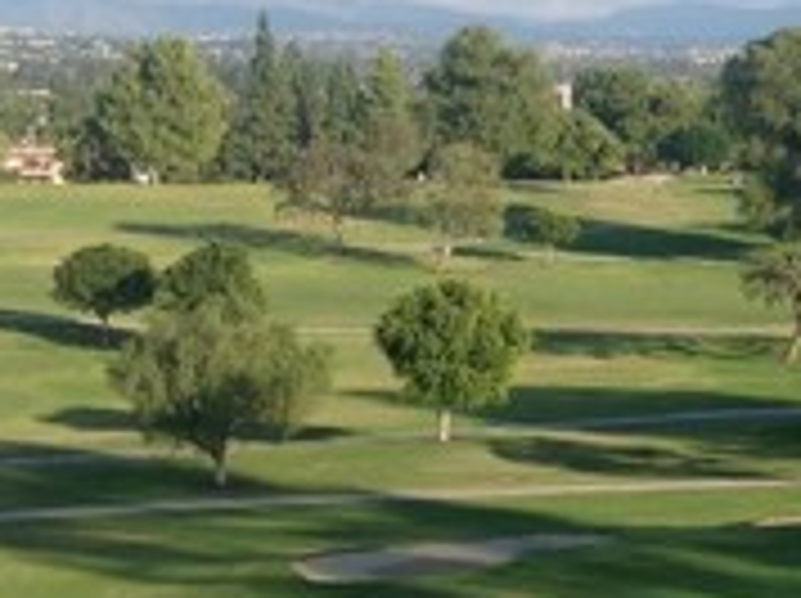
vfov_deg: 11.7
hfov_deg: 15.1
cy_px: 238
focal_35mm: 126
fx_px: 2912
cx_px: 990
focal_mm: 4.28
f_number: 2.4
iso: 50
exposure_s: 1/975
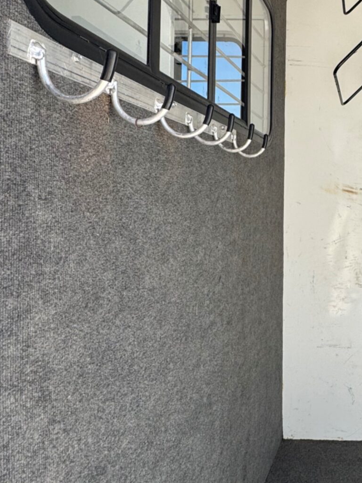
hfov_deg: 36.1
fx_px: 488
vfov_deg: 52.2
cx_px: 373
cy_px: 187
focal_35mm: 35
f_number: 2.2
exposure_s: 1/386
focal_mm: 2.22
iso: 40
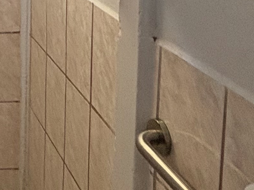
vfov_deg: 19.0
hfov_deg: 23.0
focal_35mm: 71
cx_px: -111
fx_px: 521
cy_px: -63
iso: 250
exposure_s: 1/60
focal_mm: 2.22
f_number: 2.2
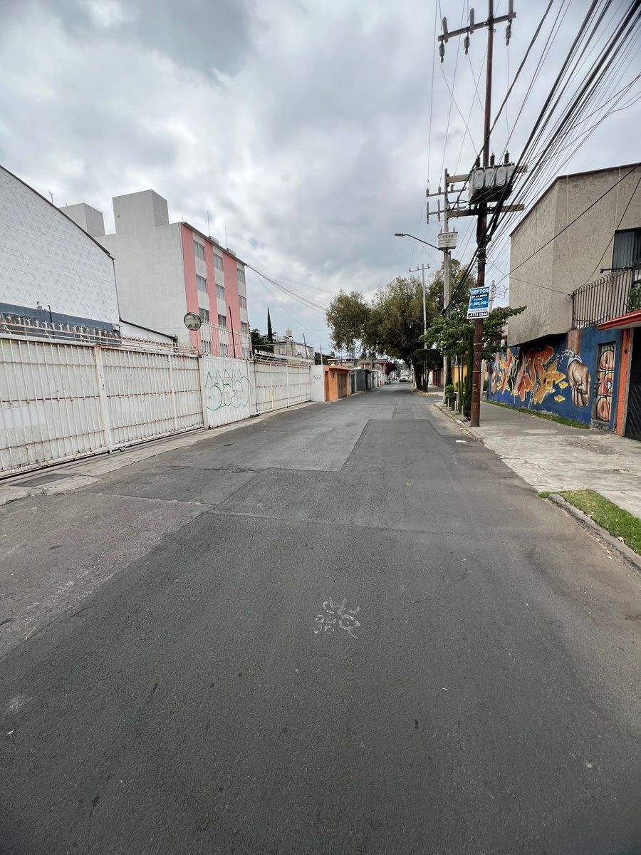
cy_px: 428
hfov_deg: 89.9
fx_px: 321
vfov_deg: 106.2
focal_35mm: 13
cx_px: 320
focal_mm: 1.57
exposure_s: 1/1064
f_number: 1.8
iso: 32
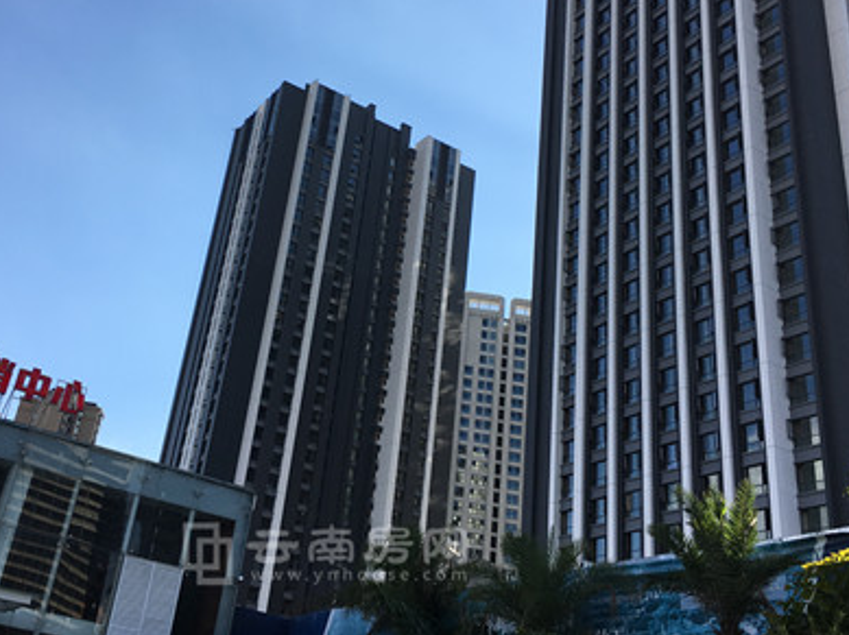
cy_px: 231
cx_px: 360
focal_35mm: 41
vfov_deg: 34.9
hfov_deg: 45.7
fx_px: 1005
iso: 25
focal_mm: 4.15
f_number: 2.2
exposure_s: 1/884
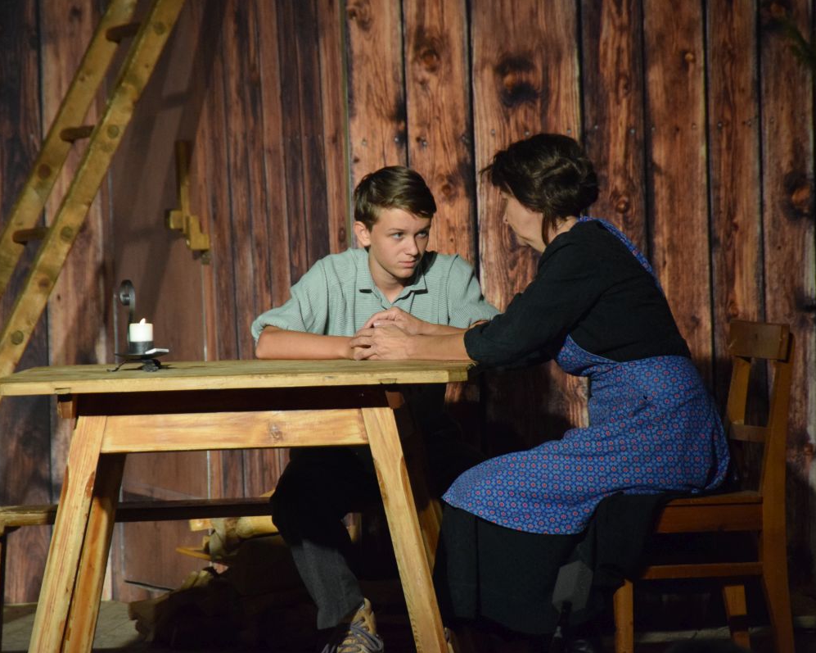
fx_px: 8185
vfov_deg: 4.6
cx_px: 462
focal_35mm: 339
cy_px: 326
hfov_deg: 5.7
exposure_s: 1/400
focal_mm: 200
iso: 3200
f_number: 5.6
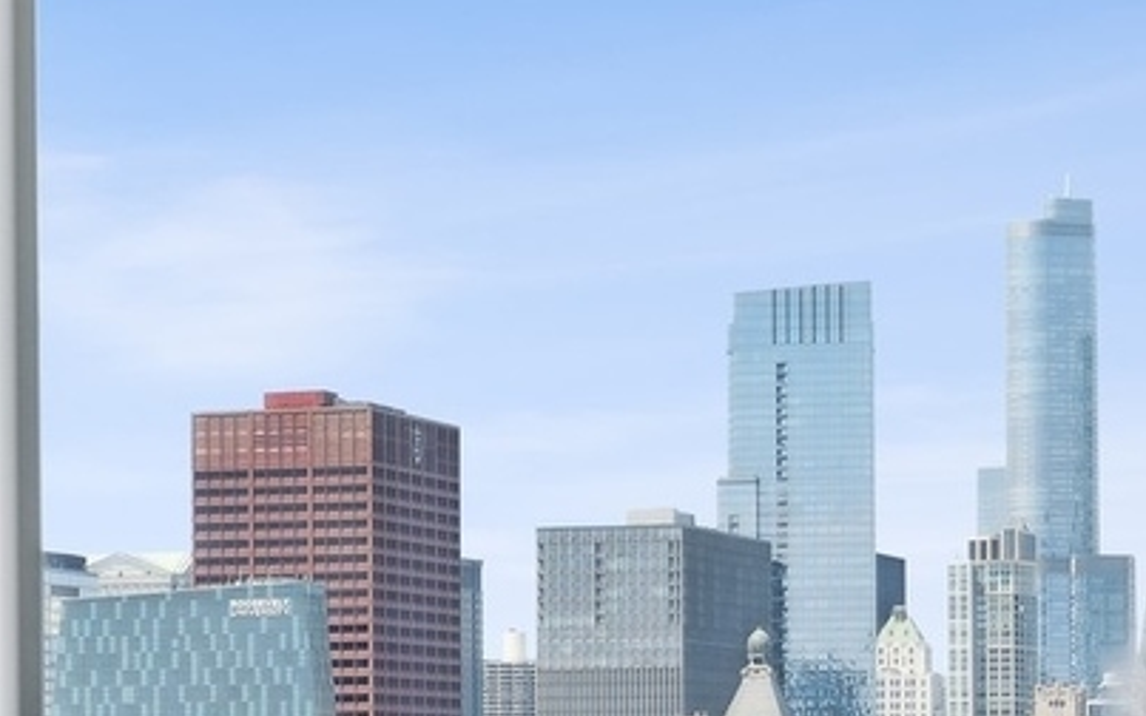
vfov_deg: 7.9
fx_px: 5123
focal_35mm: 164
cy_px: 813
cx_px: -94
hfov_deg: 12.6
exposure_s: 1/90
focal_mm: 40
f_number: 9.5
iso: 200
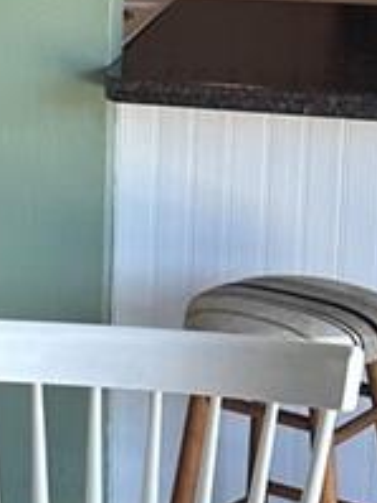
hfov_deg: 9.7
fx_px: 2108
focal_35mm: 145
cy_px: 104
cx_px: -319
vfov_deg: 13.6
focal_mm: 6.86
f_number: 1.78
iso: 64
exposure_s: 1/120
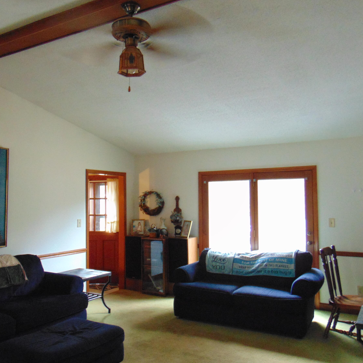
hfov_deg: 51.0
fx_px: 380
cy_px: 182
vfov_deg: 51.1
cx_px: 164
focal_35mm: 32
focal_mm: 4.9
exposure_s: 1/15
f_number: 3
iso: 400
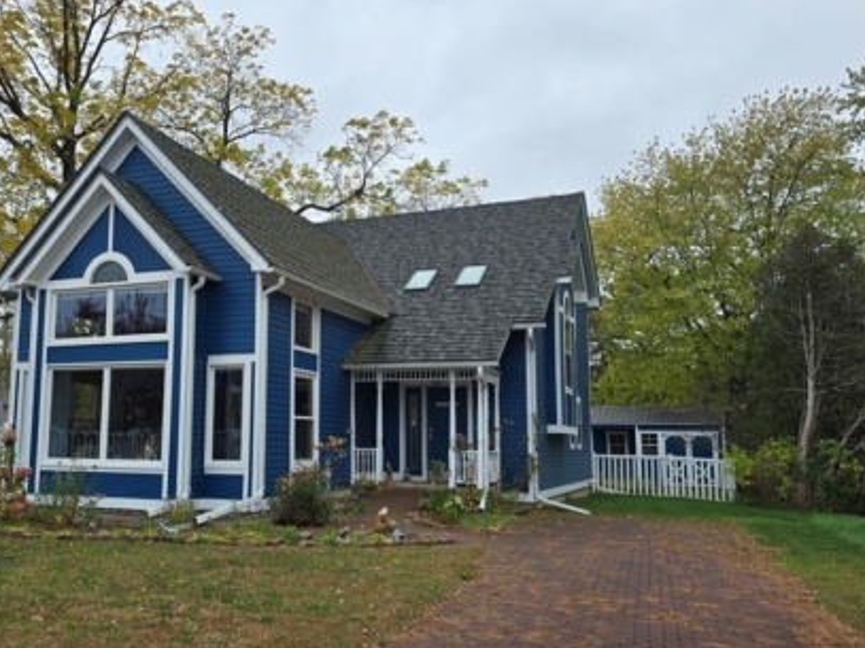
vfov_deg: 42.9
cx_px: 302
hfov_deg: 54.4
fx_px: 824
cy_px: 355
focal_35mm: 33
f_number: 1.7
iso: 16
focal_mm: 6.3
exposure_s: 1/180
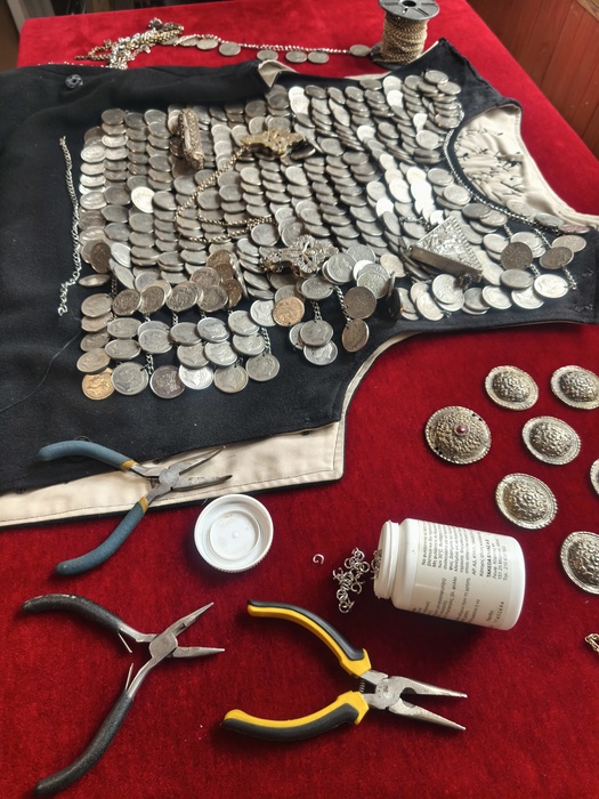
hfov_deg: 58.9
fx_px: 531
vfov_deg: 73.9
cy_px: 400
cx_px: 300
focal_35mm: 23
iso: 640
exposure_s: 1/50
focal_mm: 5.35
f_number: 1.7
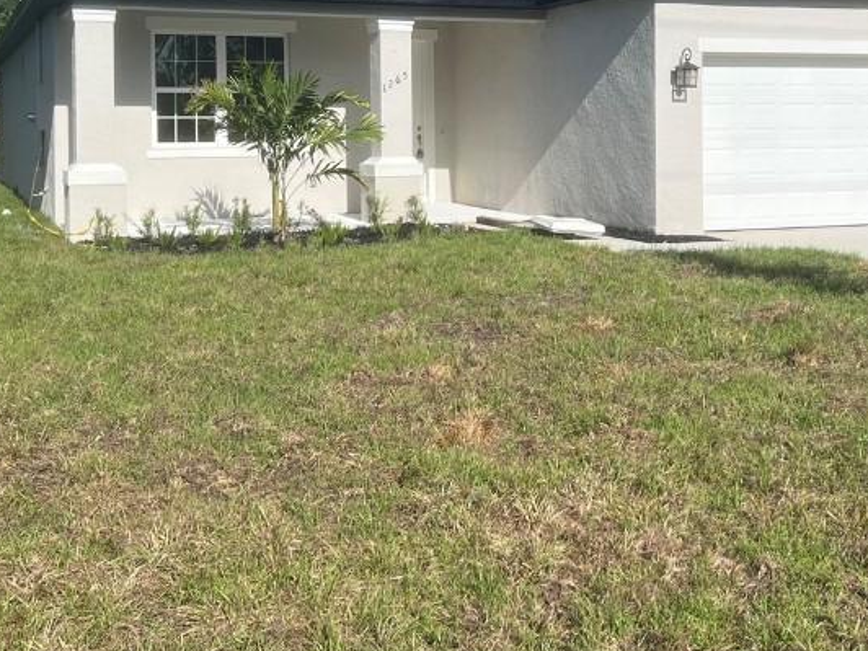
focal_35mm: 50
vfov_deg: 28.4
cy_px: 121
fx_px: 1254
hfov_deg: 38.2
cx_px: 475
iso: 50
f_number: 1.5
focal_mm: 5.7
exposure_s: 1/5319
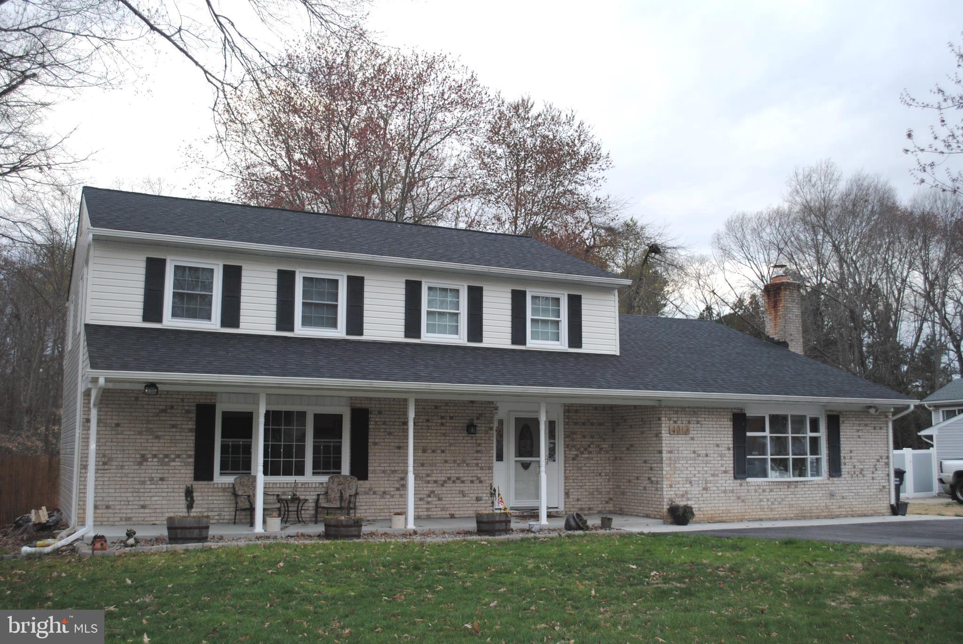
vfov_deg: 37.0
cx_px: 482
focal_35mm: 36
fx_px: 964
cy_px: 322
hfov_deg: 53.1
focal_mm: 24
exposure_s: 1/60
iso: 200
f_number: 4
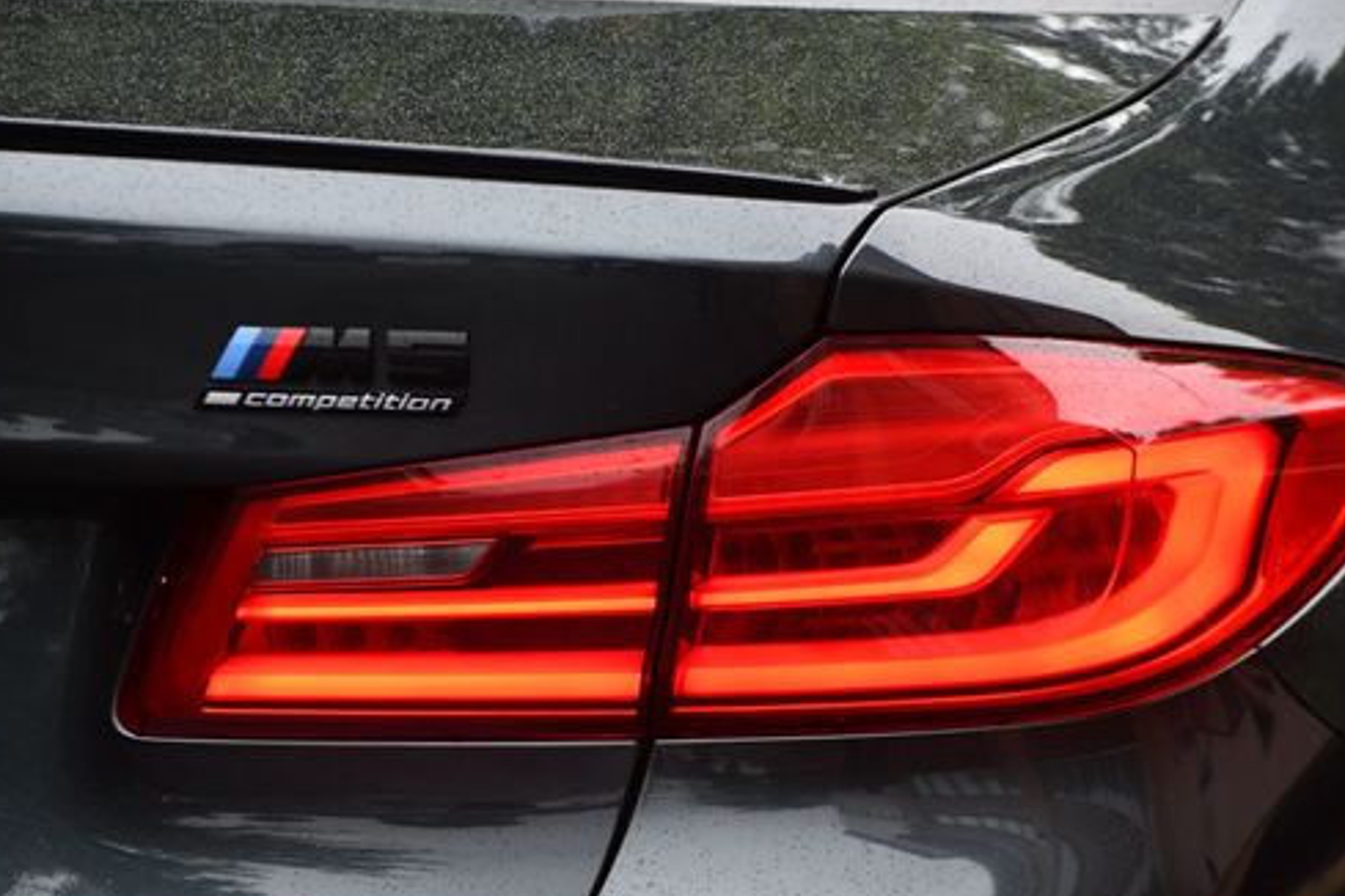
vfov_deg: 5.4
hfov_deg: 8.1
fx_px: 9526
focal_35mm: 255
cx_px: 712
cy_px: 555
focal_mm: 130
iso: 400
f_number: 5
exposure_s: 1/250
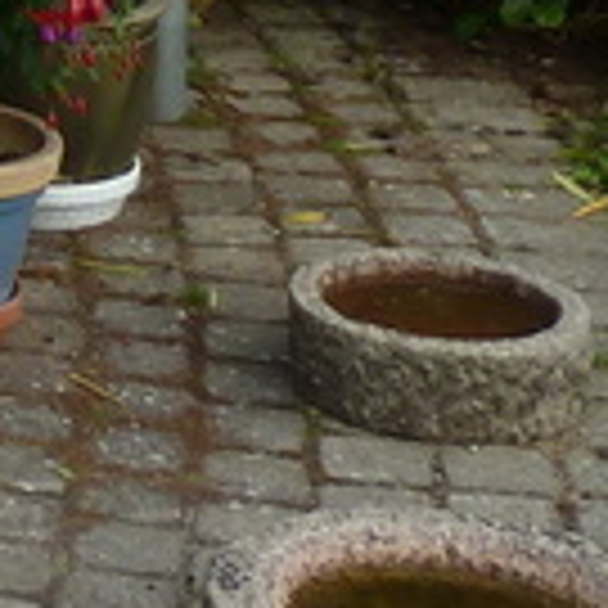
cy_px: -635
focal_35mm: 168
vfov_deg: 9.7
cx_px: -950
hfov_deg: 9.1
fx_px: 3338
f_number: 4
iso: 80
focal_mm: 4.1
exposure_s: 1/100
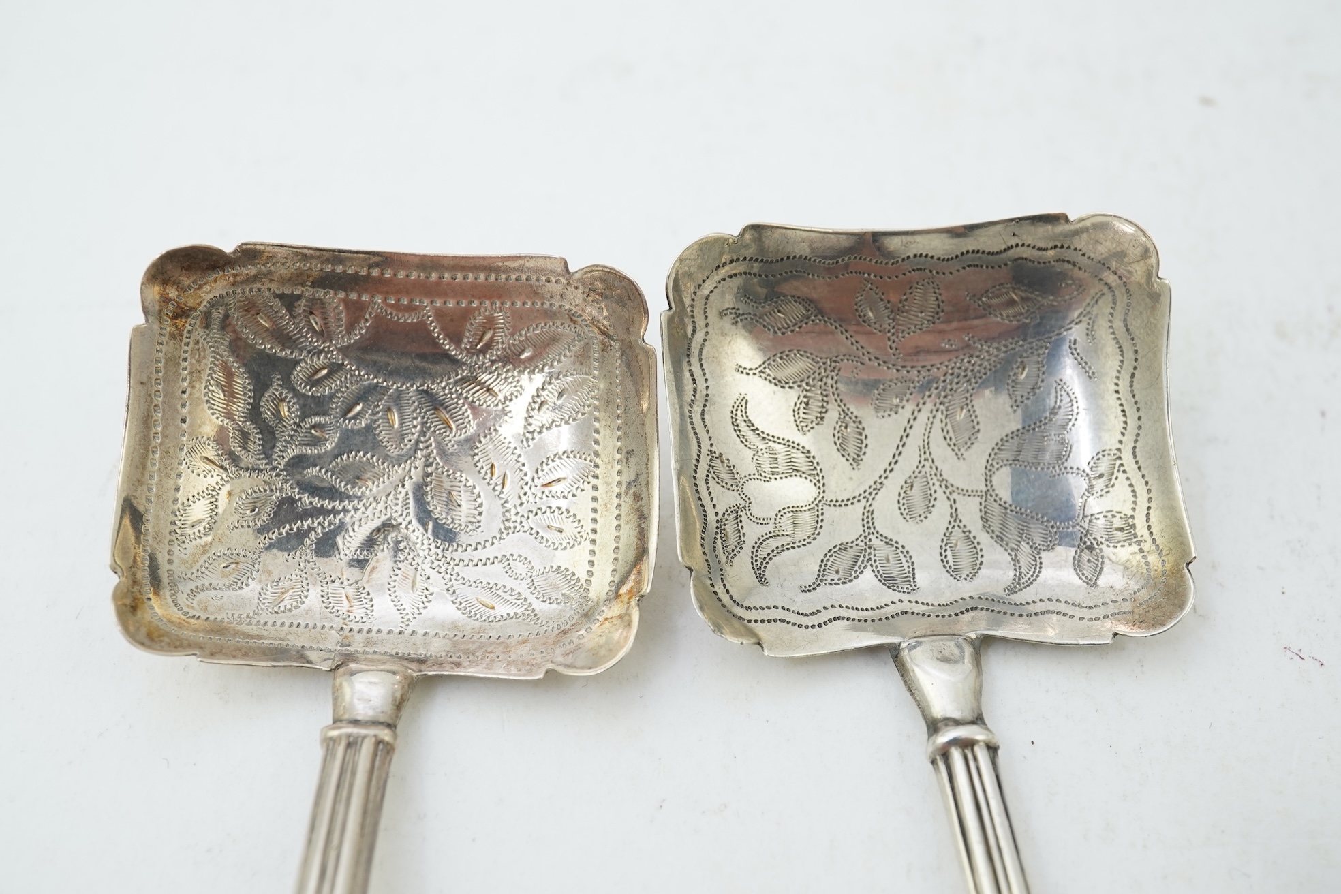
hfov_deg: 43.6
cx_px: 670
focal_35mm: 45
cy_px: 447
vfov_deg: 29.9
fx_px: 1676
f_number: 13
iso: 500
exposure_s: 1/50
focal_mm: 30
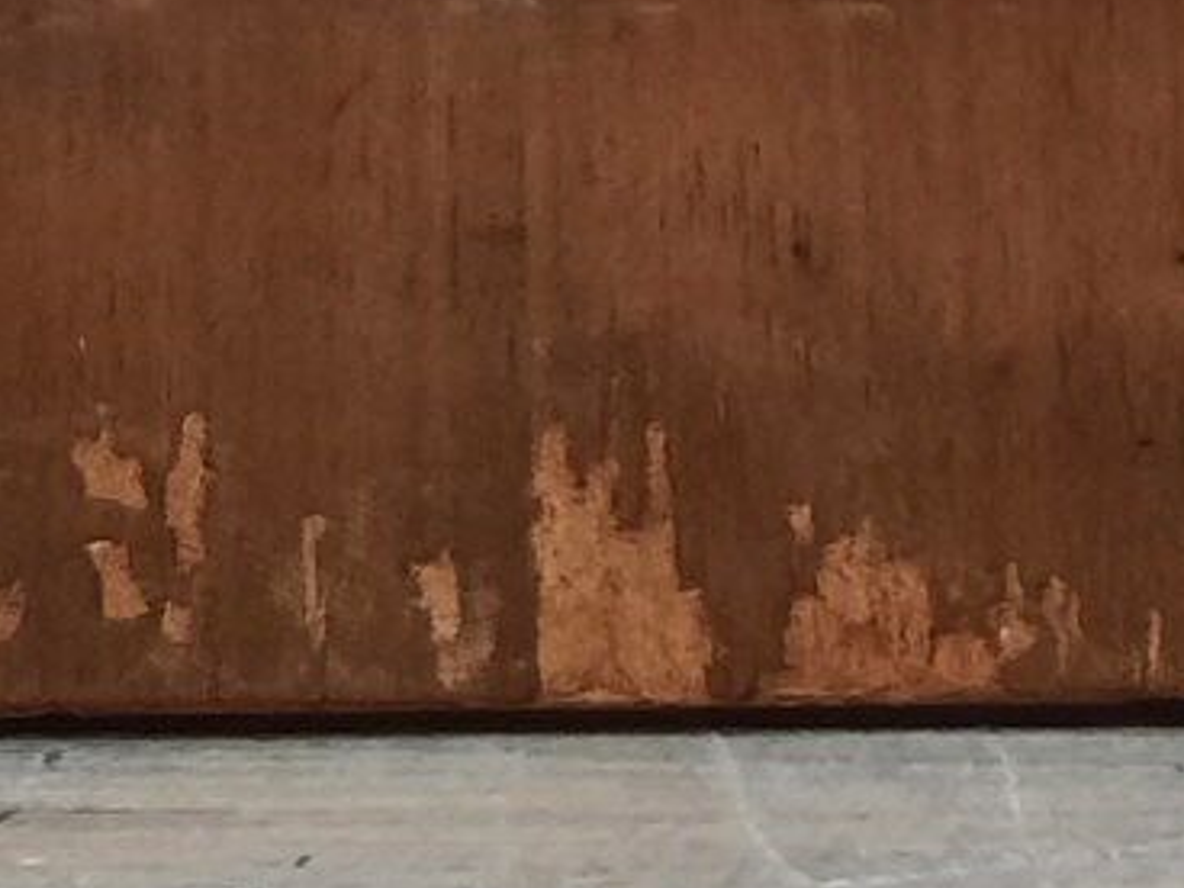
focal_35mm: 145
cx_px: 1929
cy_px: -1030
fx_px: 4960
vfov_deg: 9.4
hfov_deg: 12.7
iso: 320
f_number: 2
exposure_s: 1/50
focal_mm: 4.6
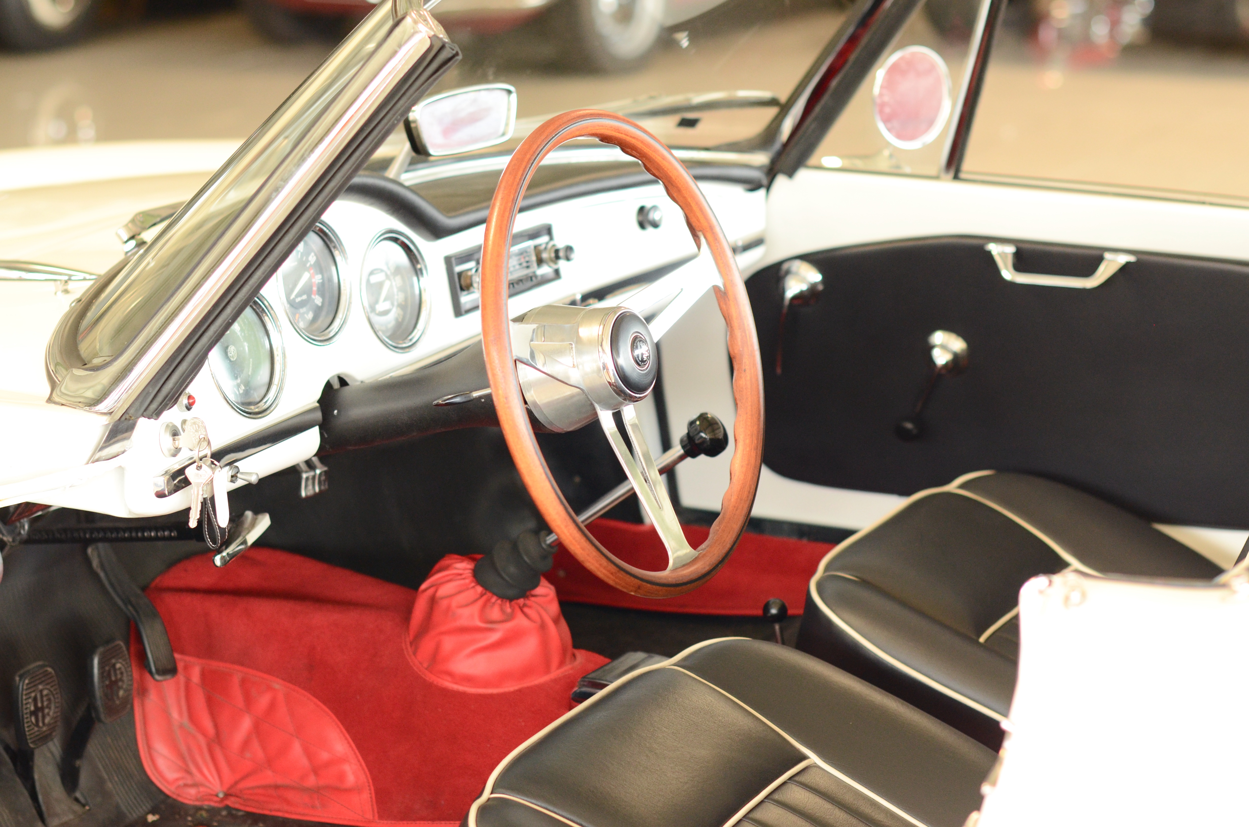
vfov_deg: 18.1
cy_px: 414
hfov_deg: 27.0
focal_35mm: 75
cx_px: 624
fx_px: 2597
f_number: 2.8
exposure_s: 1/100
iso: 1000
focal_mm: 50
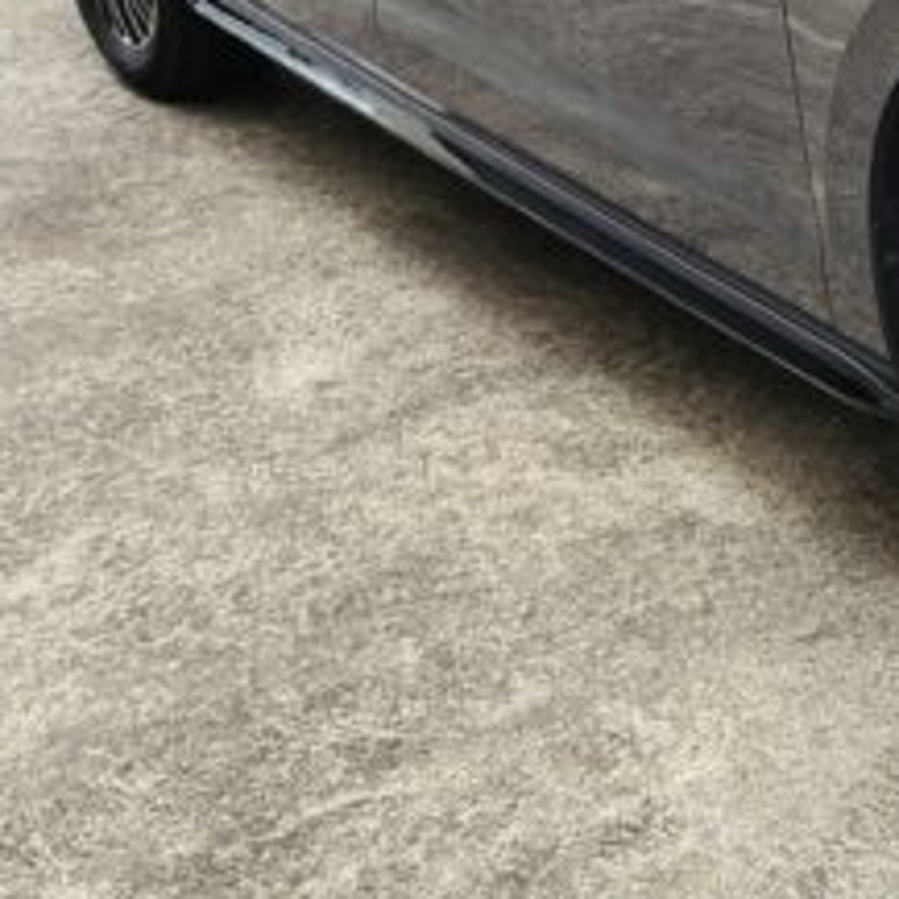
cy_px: -54
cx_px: 1409
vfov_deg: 22.0
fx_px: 2204
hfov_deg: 19.6
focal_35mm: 75
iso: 50
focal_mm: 7.01
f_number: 1.69
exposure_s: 1/218
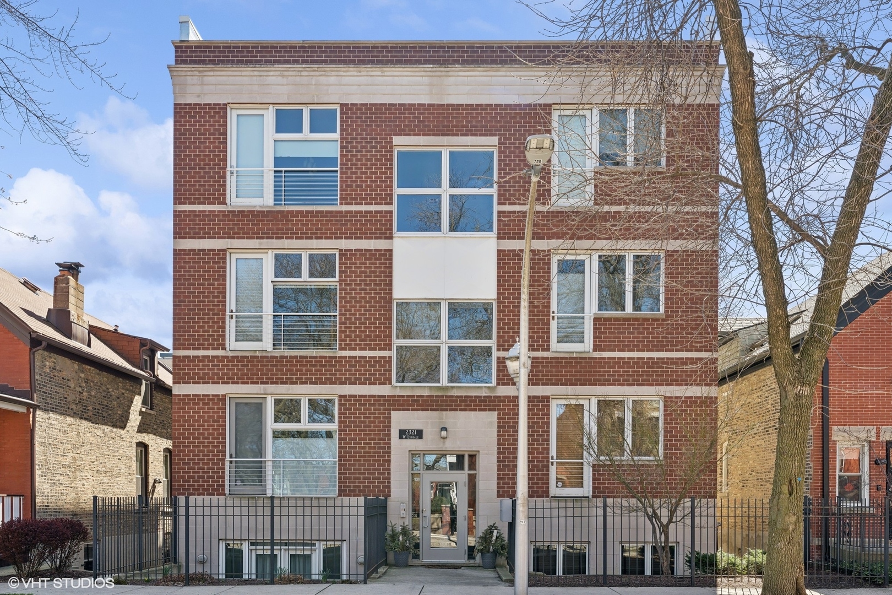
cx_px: 446
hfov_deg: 63.7
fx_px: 718
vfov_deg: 45.0
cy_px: 298
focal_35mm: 29
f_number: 8
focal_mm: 29
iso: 320
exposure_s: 1/320
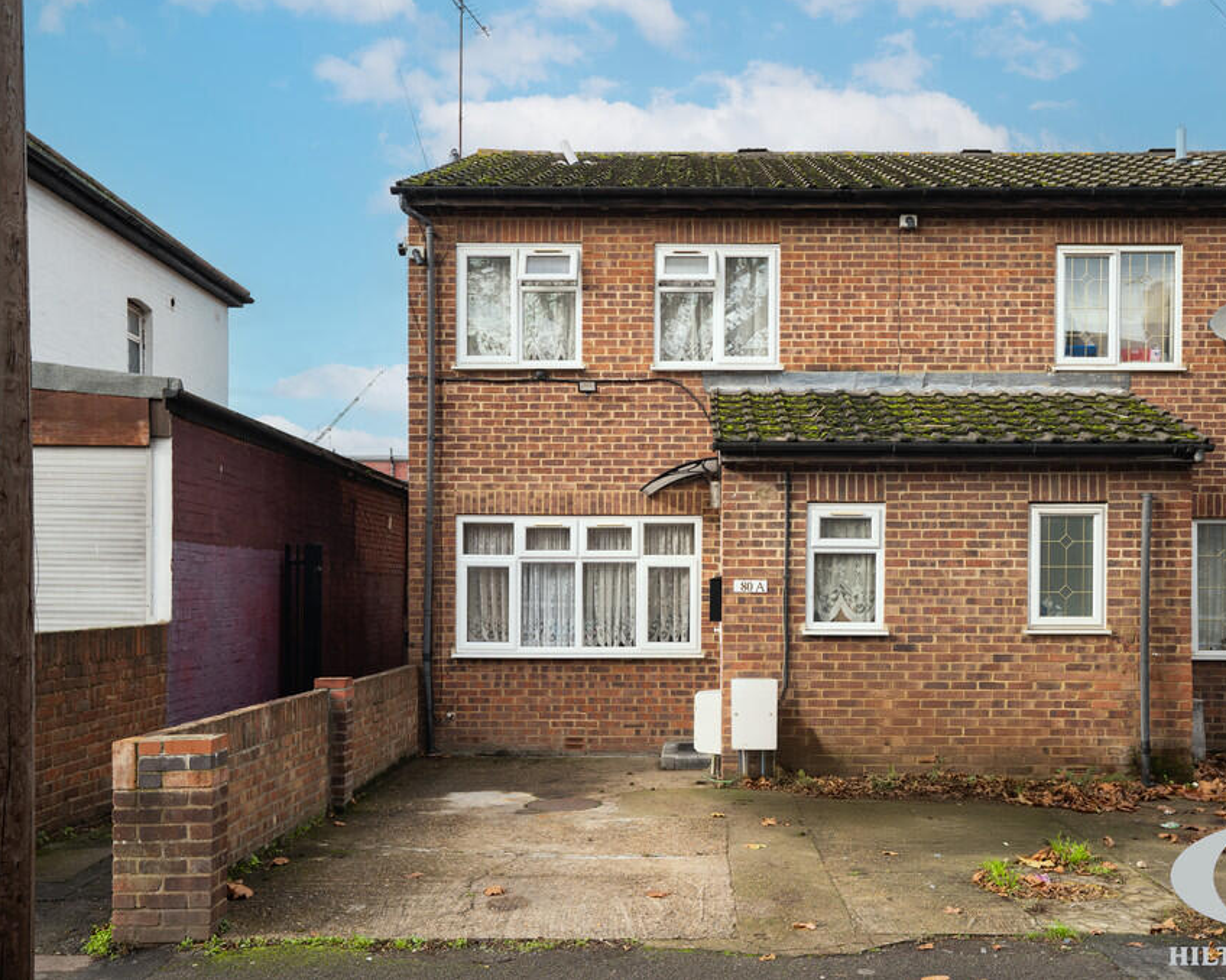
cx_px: 701
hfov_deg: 52.7
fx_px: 1233
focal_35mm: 34
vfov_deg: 43.3
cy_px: 488
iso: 250
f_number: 5.6
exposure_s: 1/320
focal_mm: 30
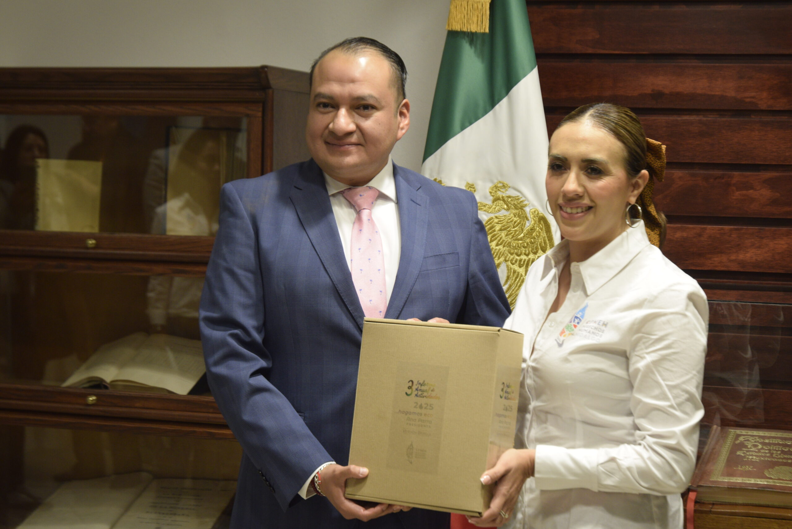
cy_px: 264
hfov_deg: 27.0
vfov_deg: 18.2
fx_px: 1650
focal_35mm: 75
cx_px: 396
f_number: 4.5
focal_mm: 50
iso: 800
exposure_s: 1/125
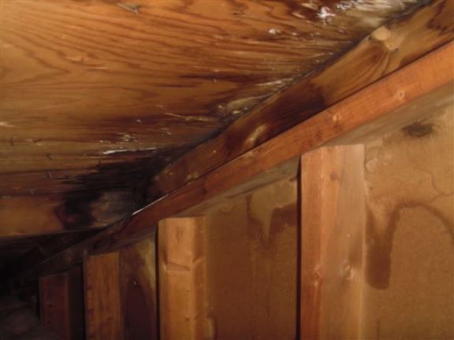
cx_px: 227
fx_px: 498
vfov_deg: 37.7
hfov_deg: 49.0
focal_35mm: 38
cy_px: 170
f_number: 3.5
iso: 125
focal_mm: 6.7
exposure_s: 1/30
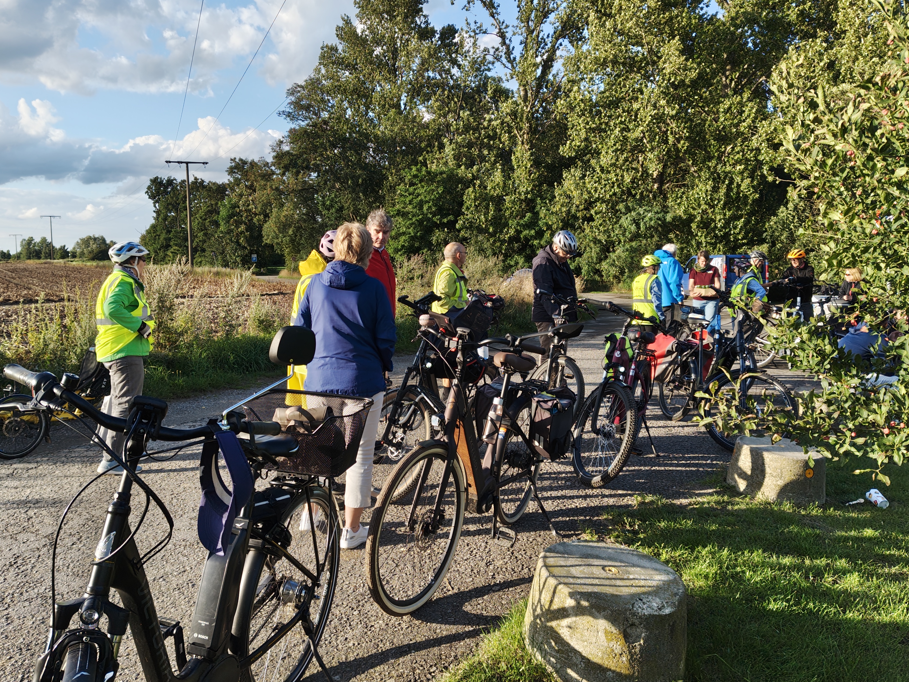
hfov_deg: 63.2
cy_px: 302
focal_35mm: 28
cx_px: 397
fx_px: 735
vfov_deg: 49.6
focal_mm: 5.56
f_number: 1.88
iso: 50
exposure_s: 1/429
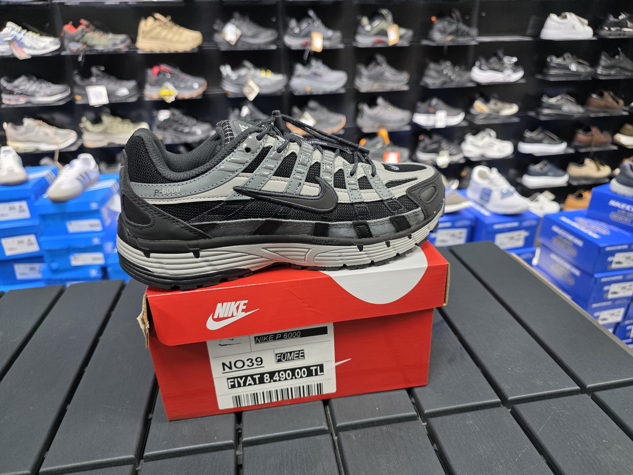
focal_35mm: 23
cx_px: 316
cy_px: 238
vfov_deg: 58.9
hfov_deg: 73.9
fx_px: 421
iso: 200
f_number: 1.7
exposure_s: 1/100
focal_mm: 6.3
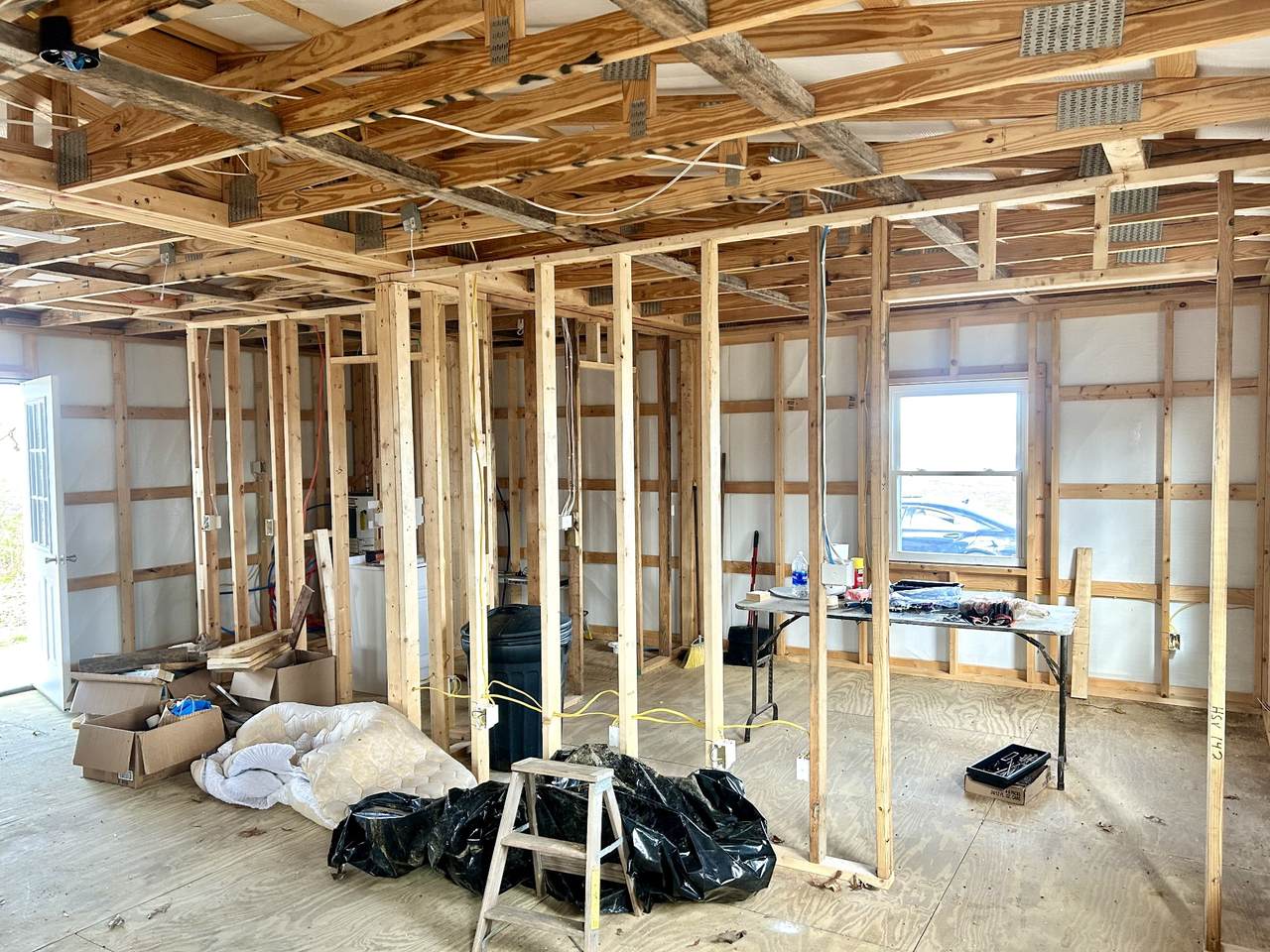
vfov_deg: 53.1
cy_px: 476
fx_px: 954
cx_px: 635
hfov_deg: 67.3
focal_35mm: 26
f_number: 1.5
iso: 125
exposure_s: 1/108
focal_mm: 5.7
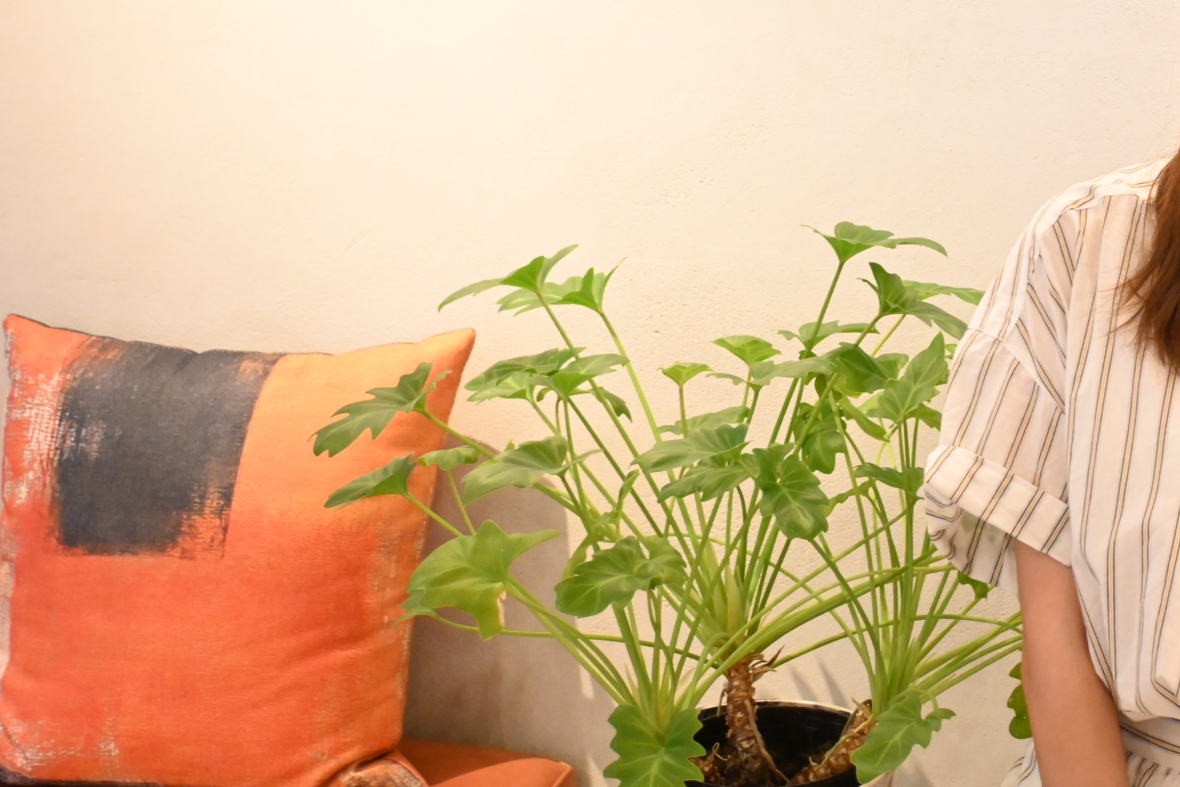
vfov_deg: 18.9
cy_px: 183
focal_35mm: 71
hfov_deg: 27.5
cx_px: 994
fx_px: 2341
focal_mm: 27.5
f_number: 4.5
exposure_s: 1/60
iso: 4500
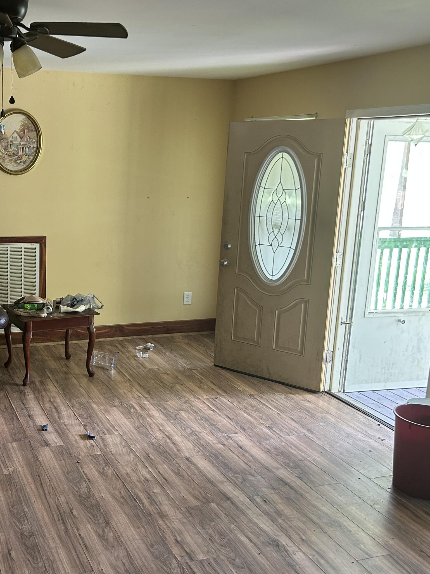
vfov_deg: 49.0
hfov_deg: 36.4
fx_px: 630
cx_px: 84
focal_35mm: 38
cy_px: 280
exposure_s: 1/60
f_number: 1.5
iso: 160
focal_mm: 5.7
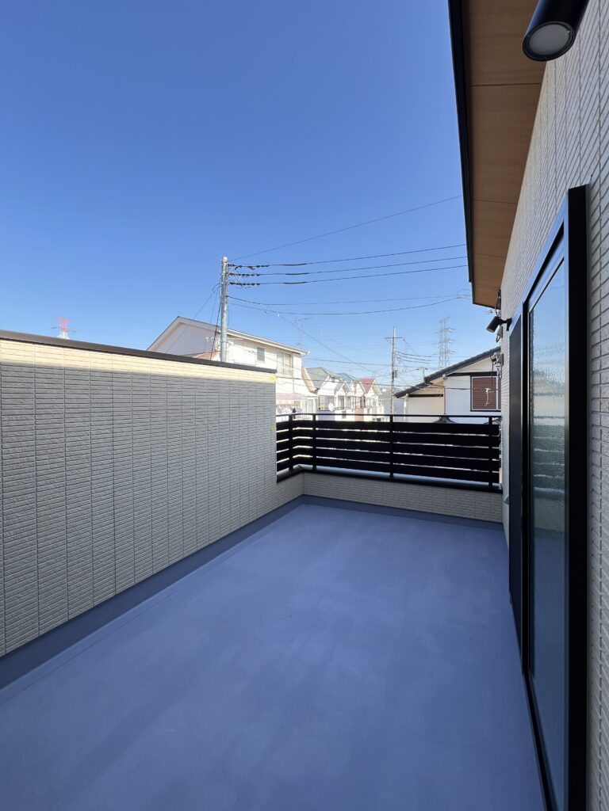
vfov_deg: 106.2
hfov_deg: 89.9
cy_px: 406
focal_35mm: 13
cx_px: 304
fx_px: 305
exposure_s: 1/401
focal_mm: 1.57
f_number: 1.8
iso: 32
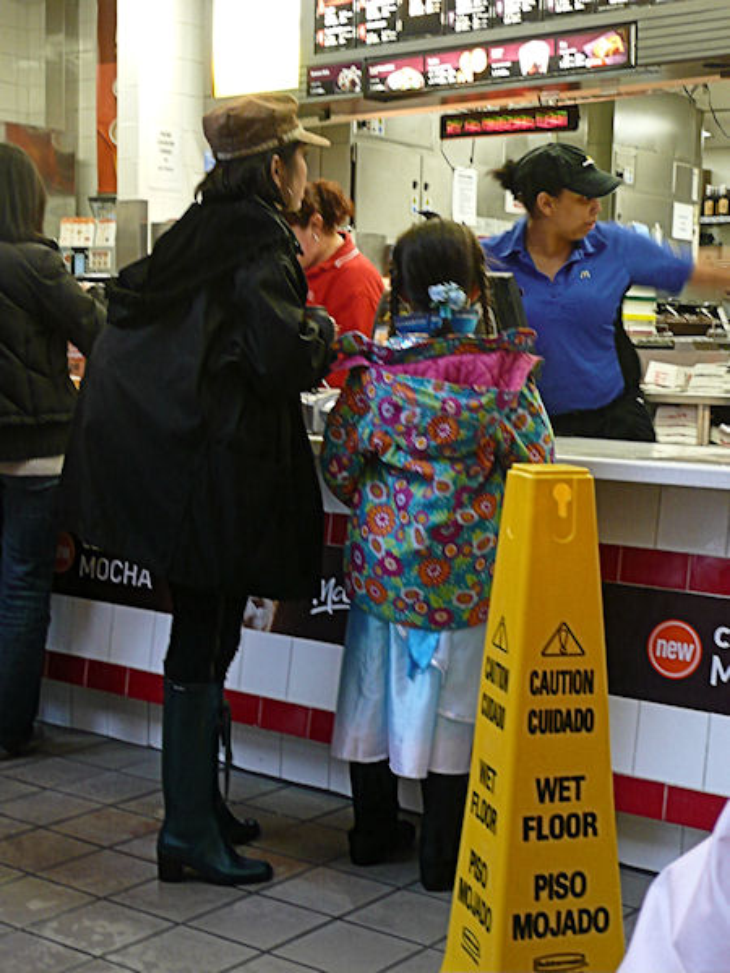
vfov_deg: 34.9
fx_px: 1546
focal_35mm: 55
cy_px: 486
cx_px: 365
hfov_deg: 26.6
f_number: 4.3
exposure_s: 1/8
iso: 200
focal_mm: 9.1
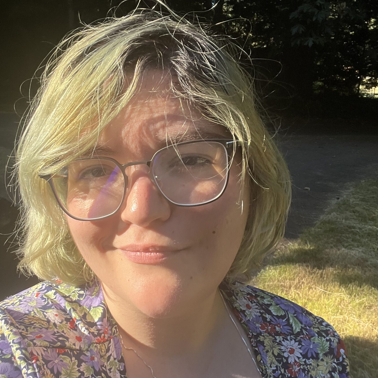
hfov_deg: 41.8
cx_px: 173
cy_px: 206
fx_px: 494
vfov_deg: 41.8
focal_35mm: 40
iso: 32
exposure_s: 1/383
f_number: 2.2
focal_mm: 2.71
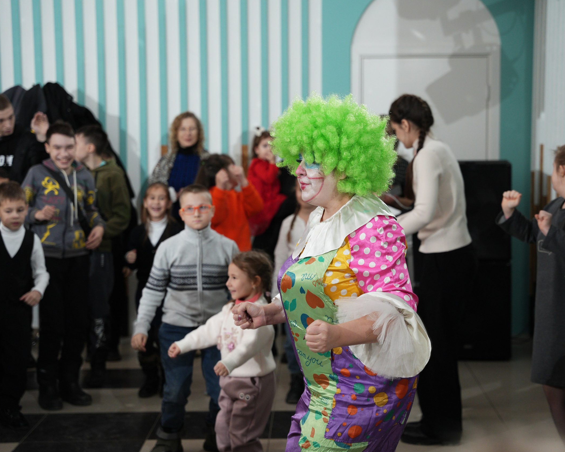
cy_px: 226
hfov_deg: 25.7
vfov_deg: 20.7
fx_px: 1237
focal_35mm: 74
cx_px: 319
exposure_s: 1/160
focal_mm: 65
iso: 1250
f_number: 2.8
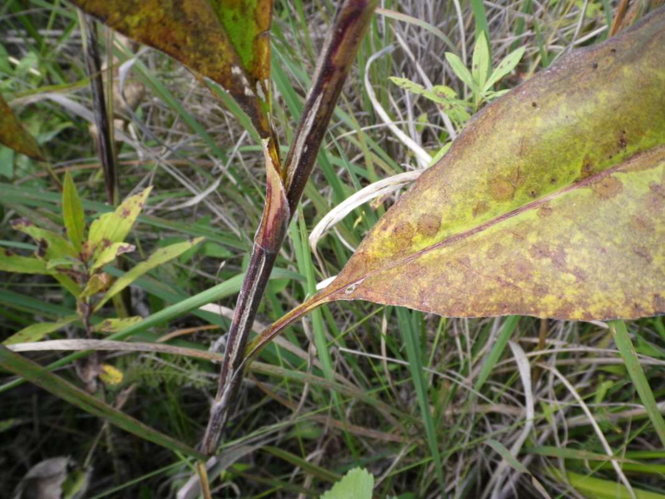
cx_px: 332
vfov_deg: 40.7
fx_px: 672
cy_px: 250
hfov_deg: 52.6
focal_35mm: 35
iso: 80
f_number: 3.9
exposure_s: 1/100
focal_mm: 6.36
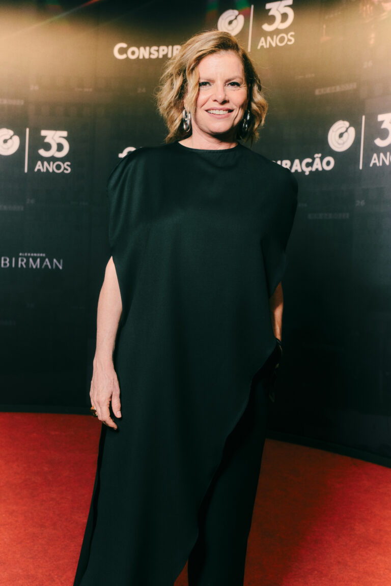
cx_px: 196
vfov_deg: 49.6
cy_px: 293
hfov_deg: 34.2
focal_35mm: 39
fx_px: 635
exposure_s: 1/100
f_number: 4
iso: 1000
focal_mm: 25.7
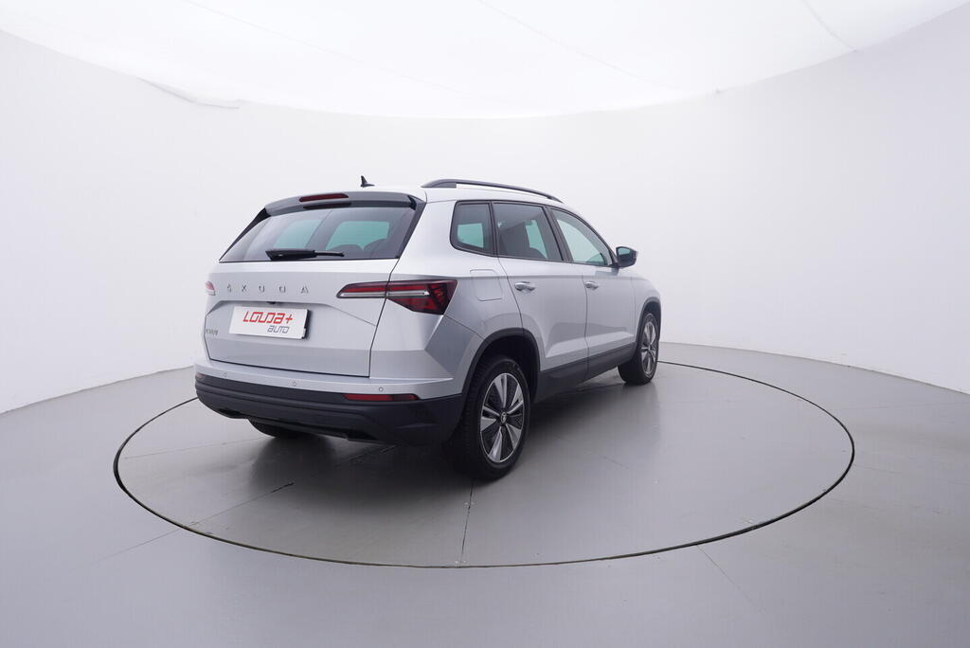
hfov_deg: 77.3
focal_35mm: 22
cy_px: 324
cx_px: 485
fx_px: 607
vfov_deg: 56.2
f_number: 5
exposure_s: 1/80
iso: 200
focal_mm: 15
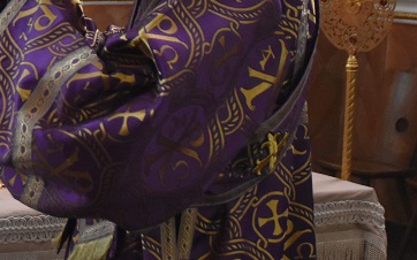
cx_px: -192
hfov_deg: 16.7
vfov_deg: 11.4
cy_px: 43
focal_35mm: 114
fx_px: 1295
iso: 2500
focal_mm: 24
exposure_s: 1/125
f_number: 3.8
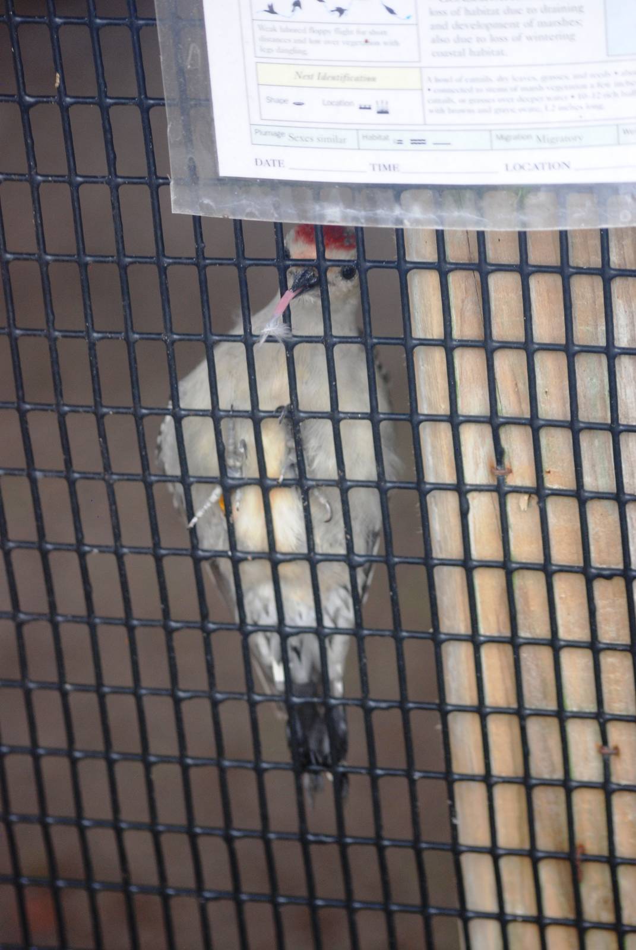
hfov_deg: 9.2
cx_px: 318
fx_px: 3964
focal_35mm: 150
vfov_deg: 13.7
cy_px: 475
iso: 400
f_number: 4.2
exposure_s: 1/125
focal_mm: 100
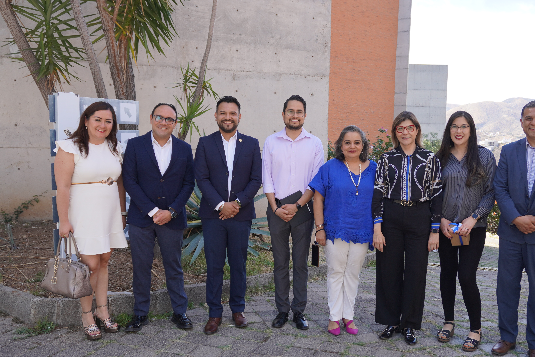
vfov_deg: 36.8
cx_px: 319
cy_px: 193
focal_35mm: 36
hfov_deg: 52.8
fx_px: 535
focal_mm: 20
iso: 100
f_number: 4
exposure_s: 1/250
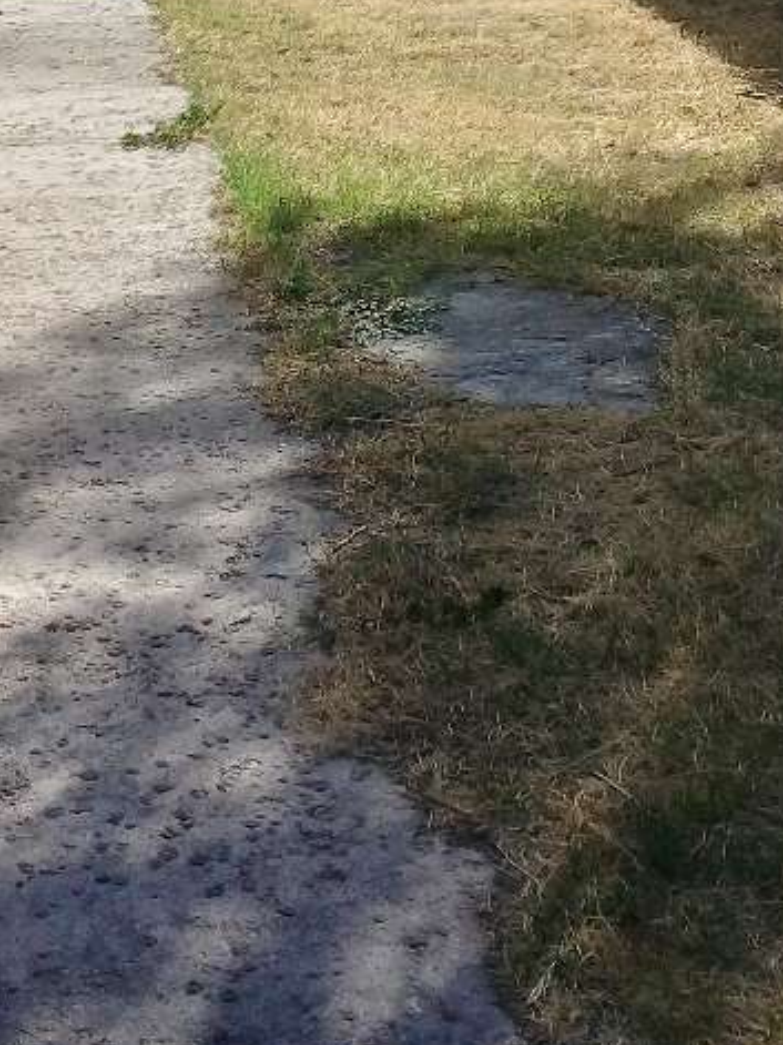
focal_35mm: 79
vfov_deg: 24.0
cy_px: 100
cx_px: 286
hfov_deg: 18.6
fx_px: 2384
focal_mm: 3.3
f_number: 2.2
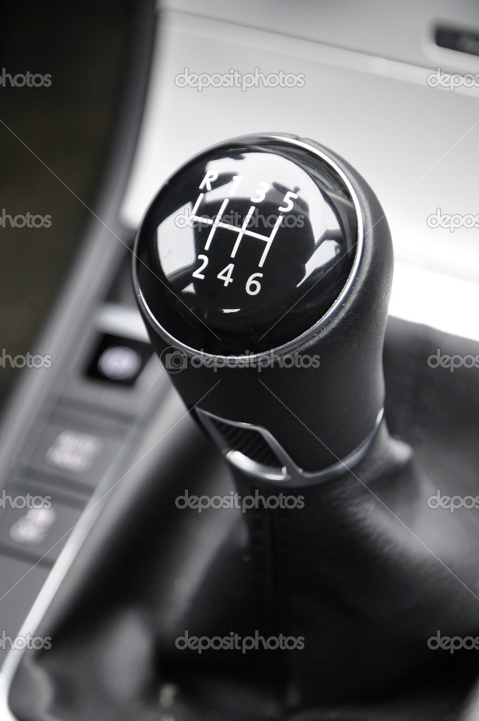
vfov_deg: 18.9
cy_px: 360
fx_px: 2161
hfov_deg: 12.6
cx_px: 240
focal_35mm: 108
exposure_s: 1/15
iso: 400
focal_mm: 72
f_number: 5.6
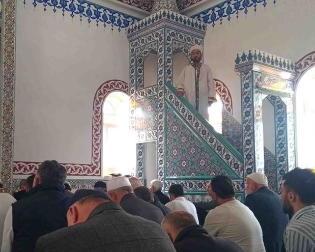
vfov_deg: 26.2
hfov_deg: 32.4
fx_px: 541
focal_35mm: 58
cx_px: 137
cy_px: 126
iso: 200
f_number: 10
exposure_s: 1/400
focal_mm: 34
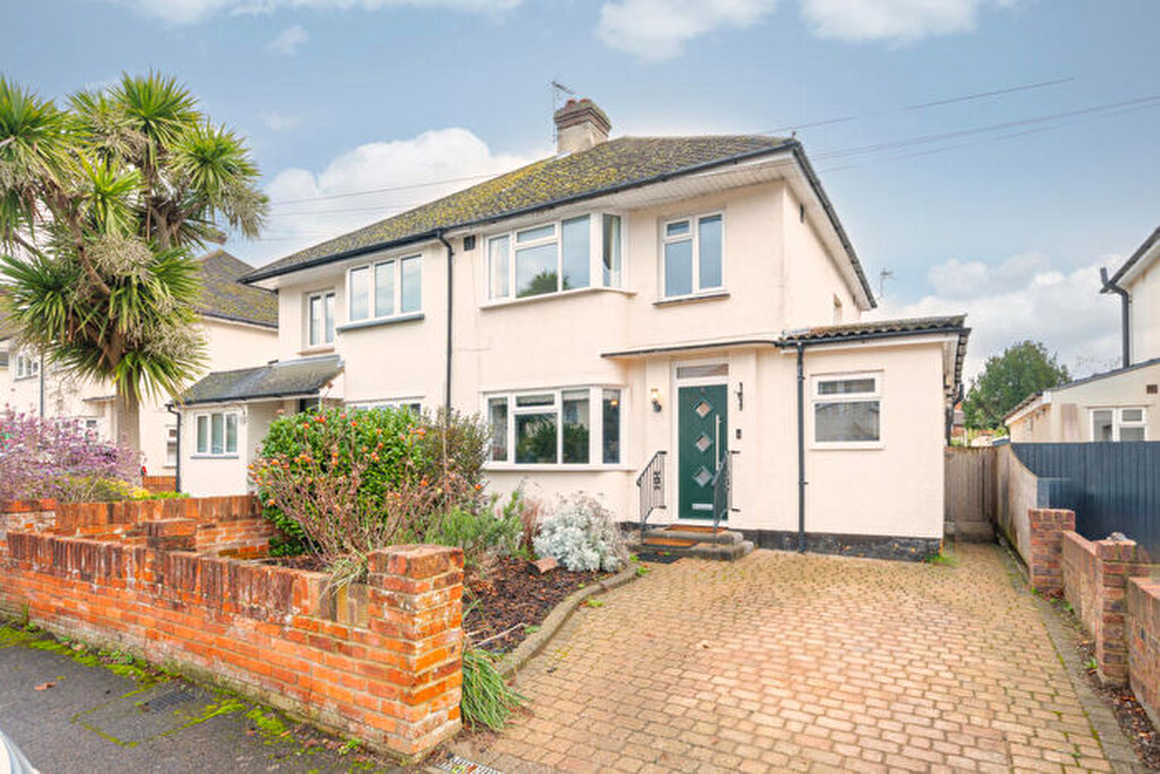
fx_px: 580
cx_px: 580
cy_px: 387
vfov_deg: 67.4
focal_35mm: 18
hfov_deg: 90.0
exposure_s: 1/30
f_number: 9
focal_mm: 18
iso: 400
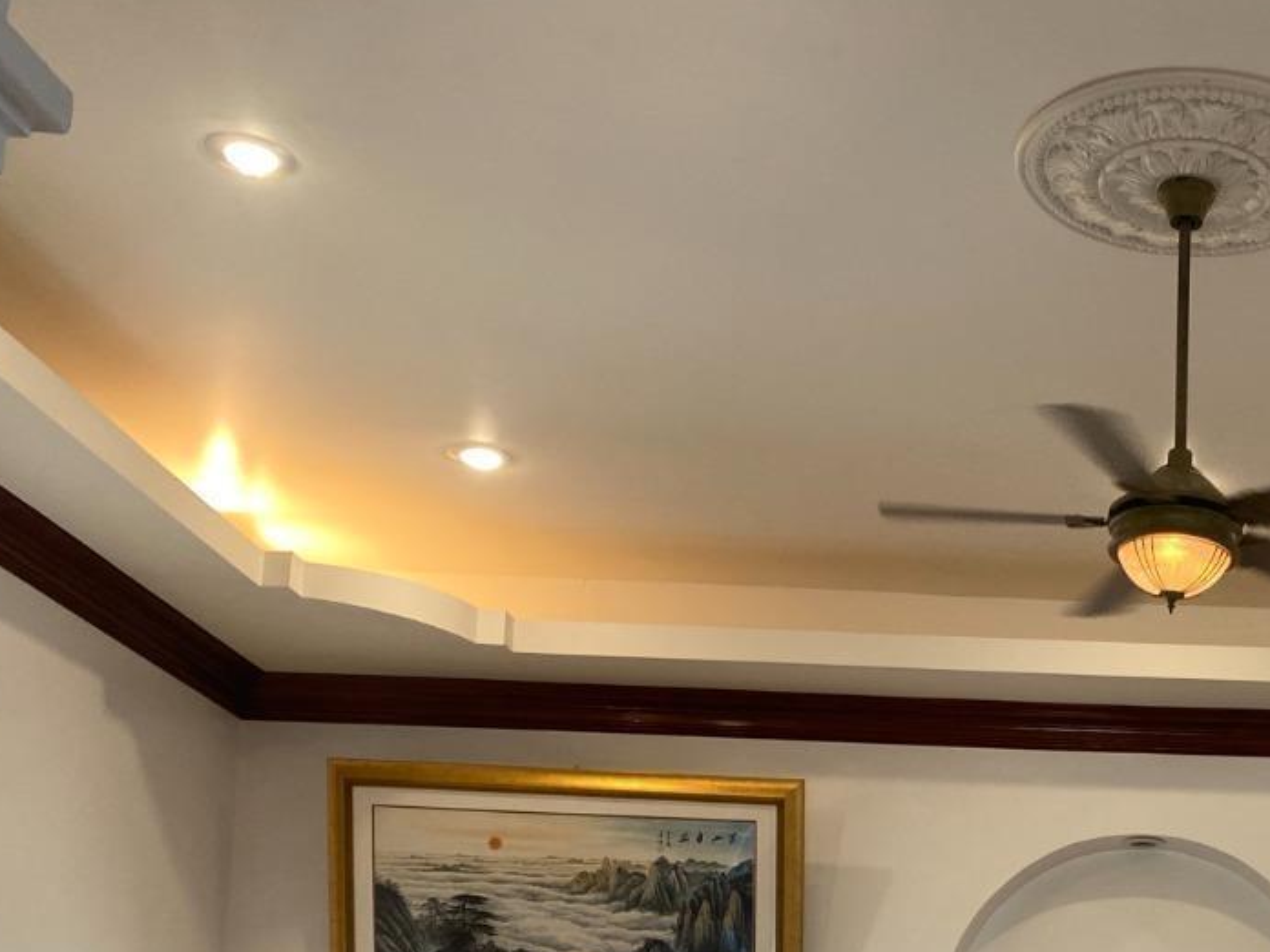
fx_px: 2055
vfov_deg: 24.6
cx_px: 1195
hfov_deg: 32.3
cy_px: 1006
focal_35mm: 56
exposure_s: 1/120
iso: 100
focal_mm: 4.25
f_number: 1.8
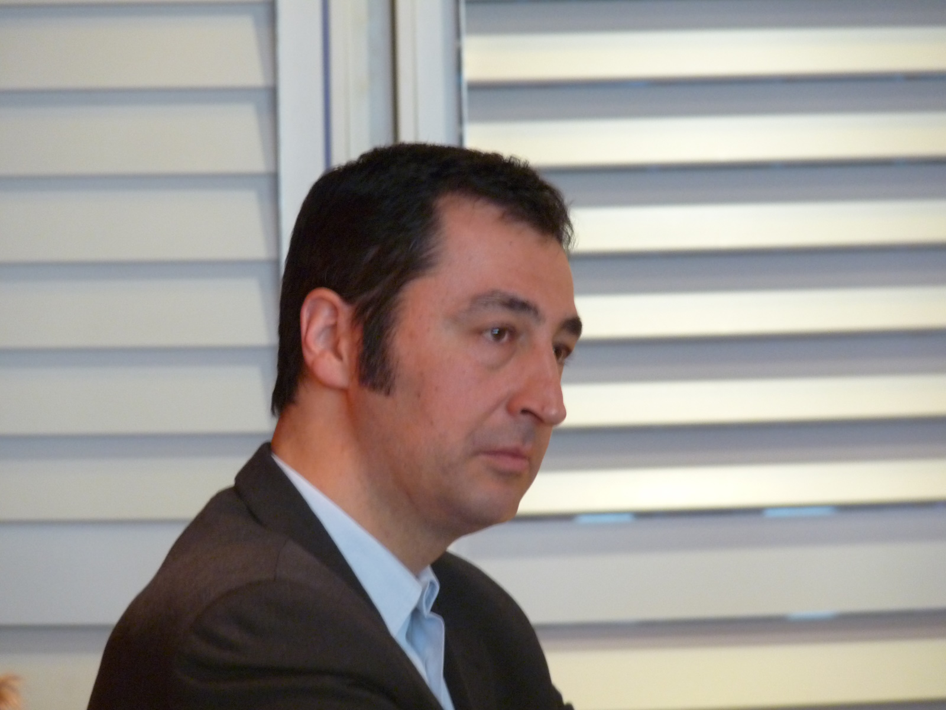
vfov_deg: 5.2
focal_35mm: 286
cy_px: 355
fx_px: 7816
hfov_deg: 6.9
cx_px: 473
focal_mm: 50.8
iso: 400
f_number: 3.7
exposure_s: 1/10
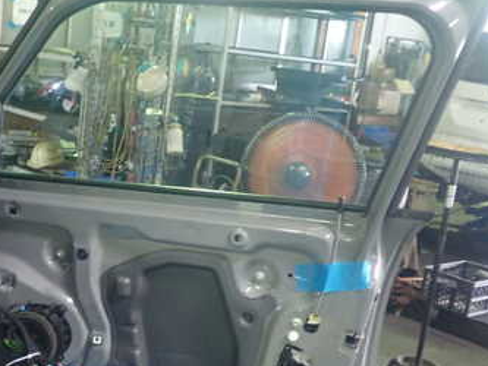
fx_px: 762
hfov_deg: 35.1
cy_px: 243
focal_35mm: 54
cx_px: 148
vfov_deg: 26.9
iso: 400
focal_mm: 5.4
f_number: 2.3
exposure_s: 1/30
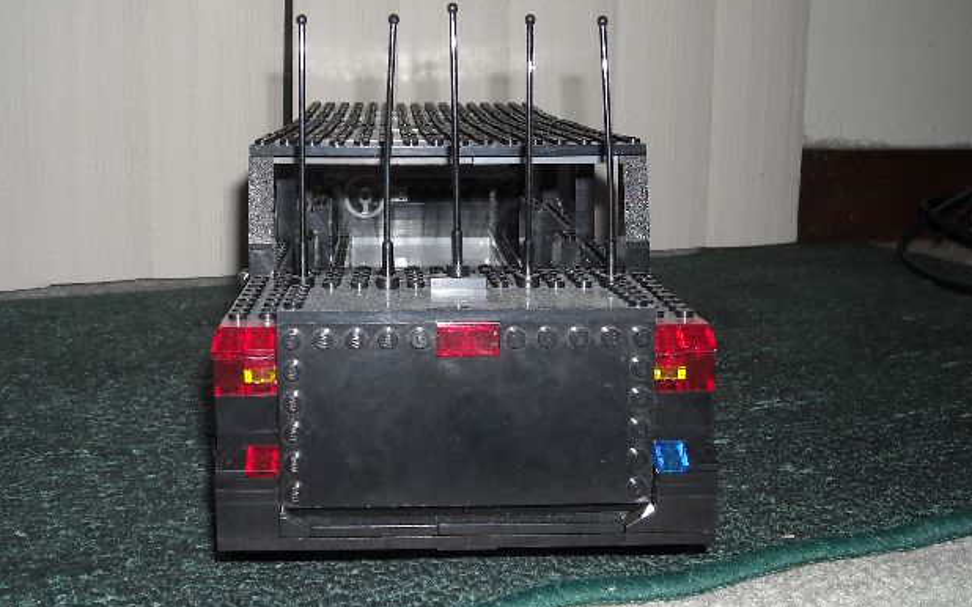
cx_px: 425
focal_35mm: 48
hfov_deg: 41.8
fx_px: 1271
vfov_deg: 26.9
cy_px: 305
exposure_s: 1/60
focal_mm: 5.7
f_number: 2.8
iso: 64
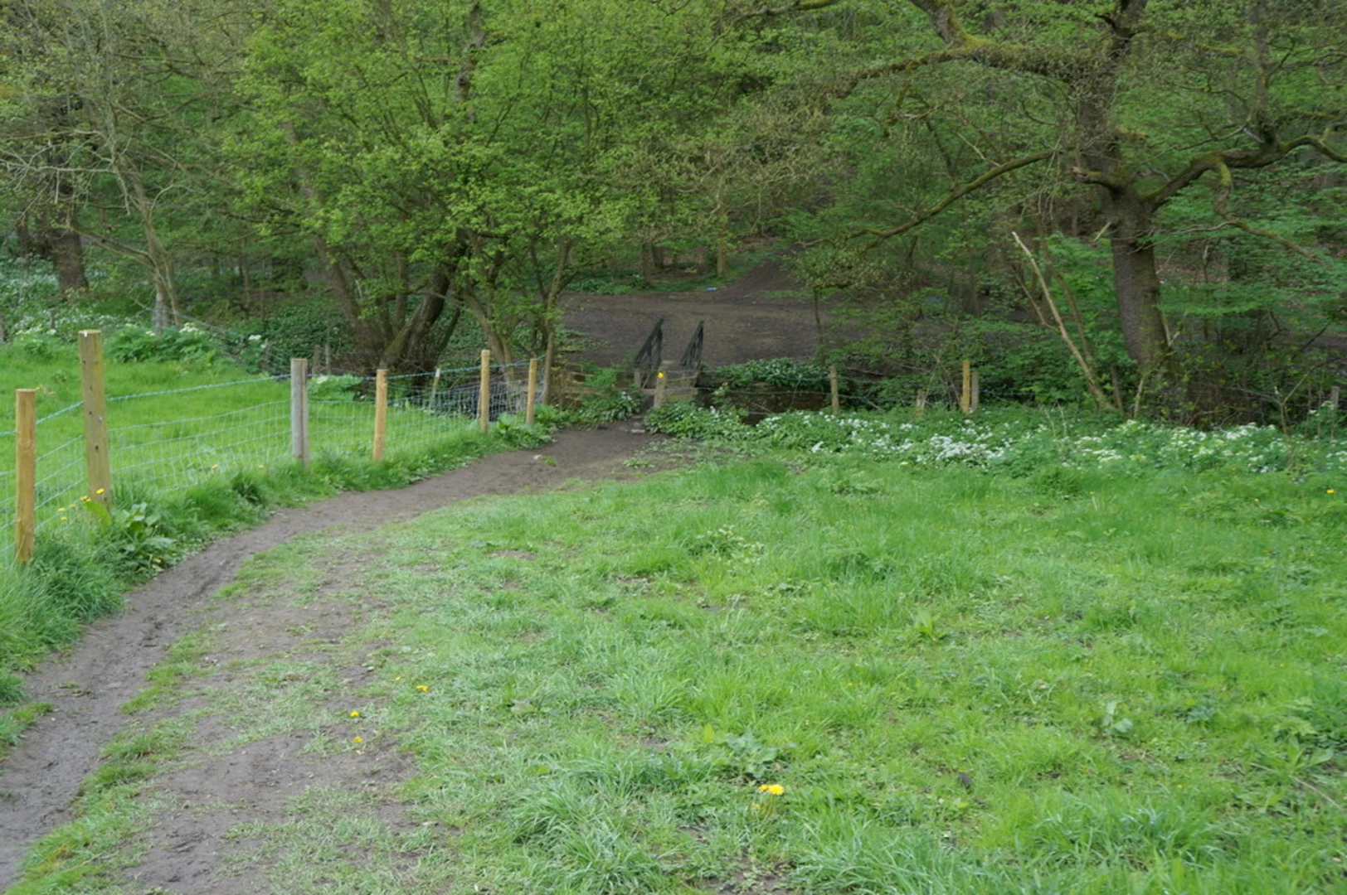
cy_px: 448
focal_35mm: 36
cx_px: 674
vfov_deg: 36.8
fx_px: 1346
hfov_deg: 53.2
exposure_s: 1/160
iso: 125
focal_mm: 24
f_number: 4
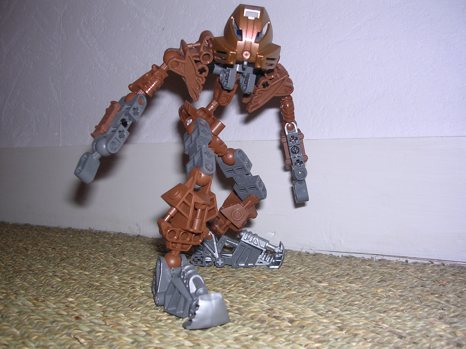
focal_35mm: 38
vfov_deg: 37.7
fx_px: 512
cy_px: 174
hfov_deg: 49.0
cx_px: 233
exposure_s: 1/60.1
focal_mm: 5.8
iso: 100
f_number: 2.8
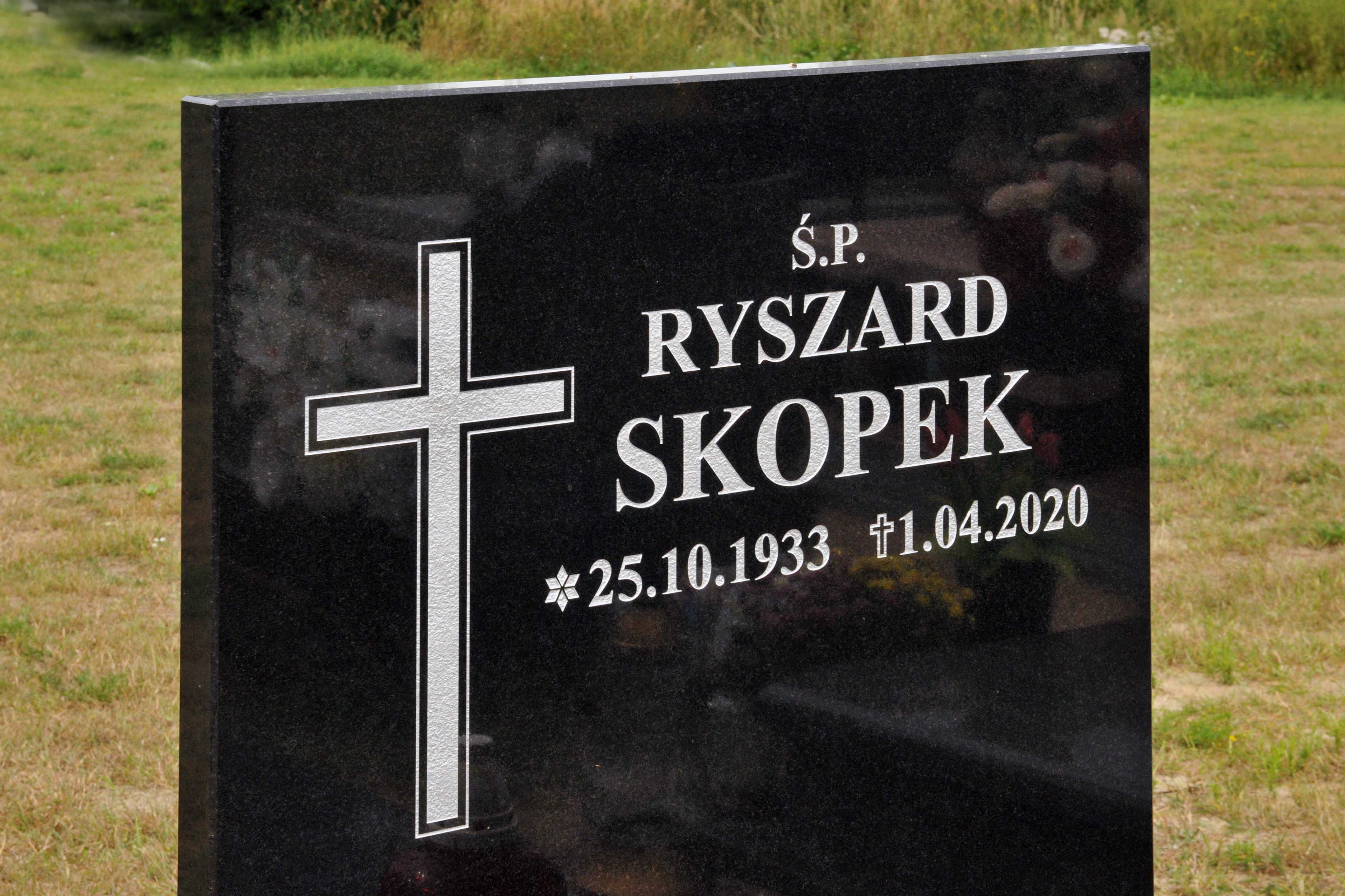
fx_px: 2951
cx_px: 677
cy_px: 445
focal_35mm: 79
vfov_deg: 17.3
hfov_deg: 25.7
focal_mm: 52
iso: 640
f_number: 14
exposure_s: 1/200
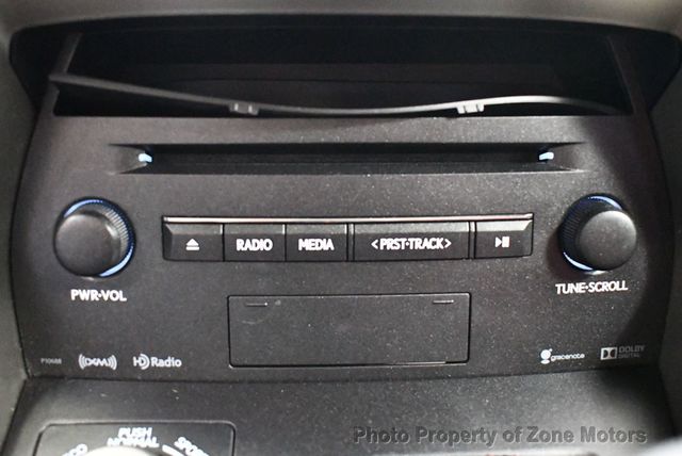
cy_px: 228
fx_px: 758
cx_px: 341
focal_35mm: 40
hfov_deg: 48.4
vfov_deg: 33.5
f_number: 3.8
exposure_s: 1/40
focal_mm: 20
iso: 12800
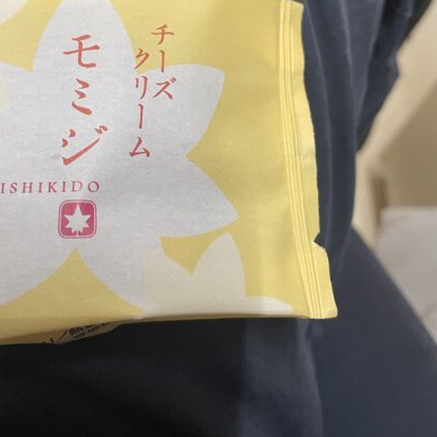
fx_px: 528
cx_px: 175
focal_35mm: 37
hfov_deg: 44.7
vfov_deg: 44.3
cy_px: 146
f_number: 1.6
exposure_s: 1/60
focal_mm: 4.2
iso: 320
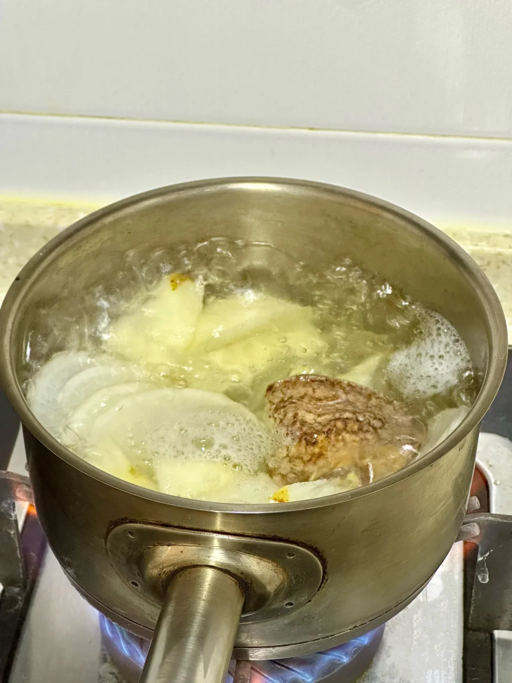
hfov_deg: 19.1
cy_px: 342
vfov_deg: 25.3
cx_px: 256
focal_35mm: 77
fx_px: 1519
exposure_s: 1/50
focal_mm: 9
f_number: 2.8
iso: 640
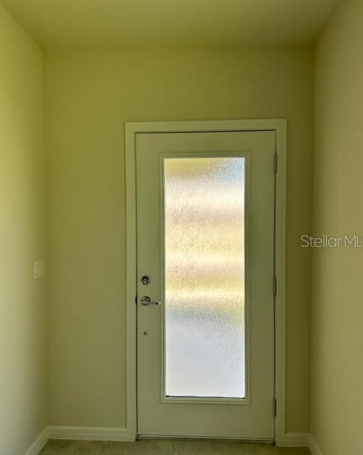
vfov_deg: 66.0
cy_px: 241
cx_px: 186
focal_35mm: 26
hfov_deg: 54.9
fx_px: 349
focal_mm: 6.86
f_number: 1.78
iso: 80
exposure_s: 1/370
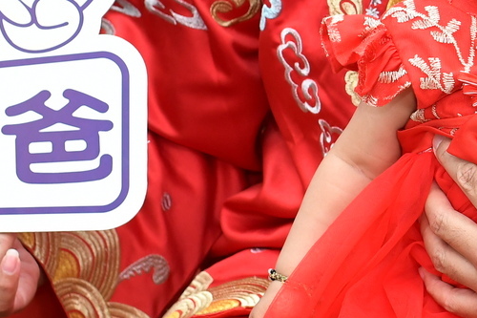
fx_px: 2225
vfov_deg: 8.1
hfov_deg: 11.8
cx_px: 671
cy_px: -23
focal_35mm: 168
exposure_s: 1/200
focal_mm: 35
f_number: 4.5
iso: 800
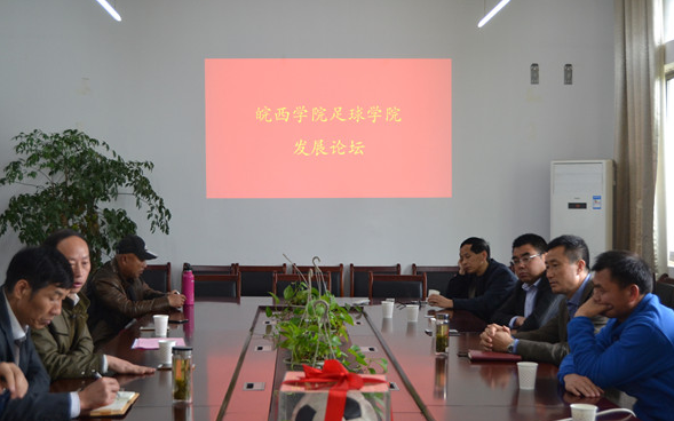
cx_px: 342
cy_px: 227
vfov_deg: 23.7
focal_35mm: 55
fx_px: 1001
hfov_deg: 37.2
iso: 900
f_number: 4.5
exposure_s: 1/60
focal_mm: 35
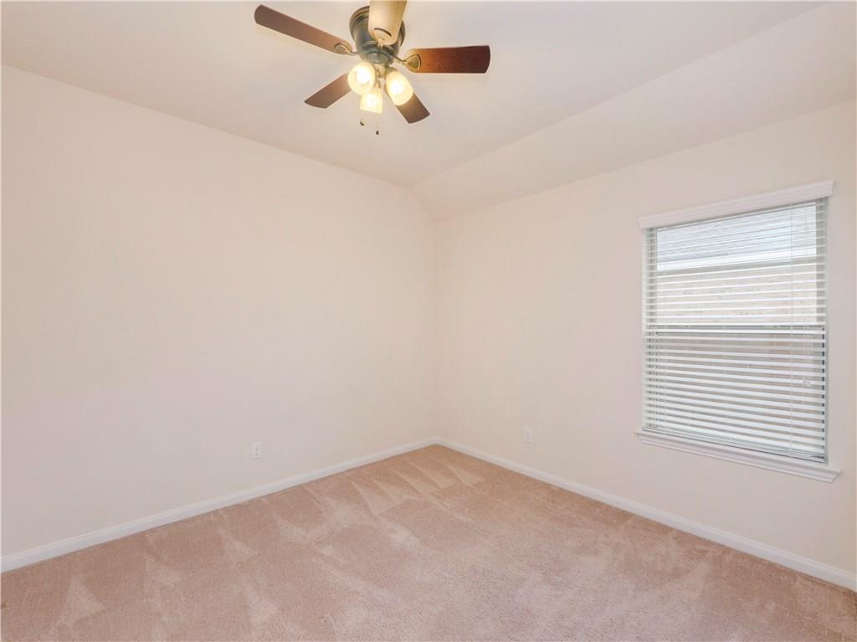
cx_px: 428
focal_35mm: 14
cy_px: 321
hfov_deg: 102.1
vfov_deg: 85.6
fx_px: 346
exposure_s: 1/8
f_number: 4.5
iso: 500
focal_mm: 7
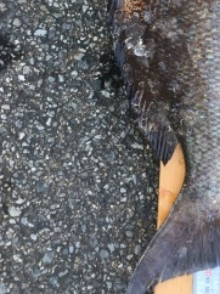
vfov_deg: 30.2
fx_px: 509
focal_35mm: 60
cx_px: 213
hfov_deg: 23.5
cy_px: 9
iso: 25
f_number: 2.2
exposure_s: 1/40
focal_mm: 4.15
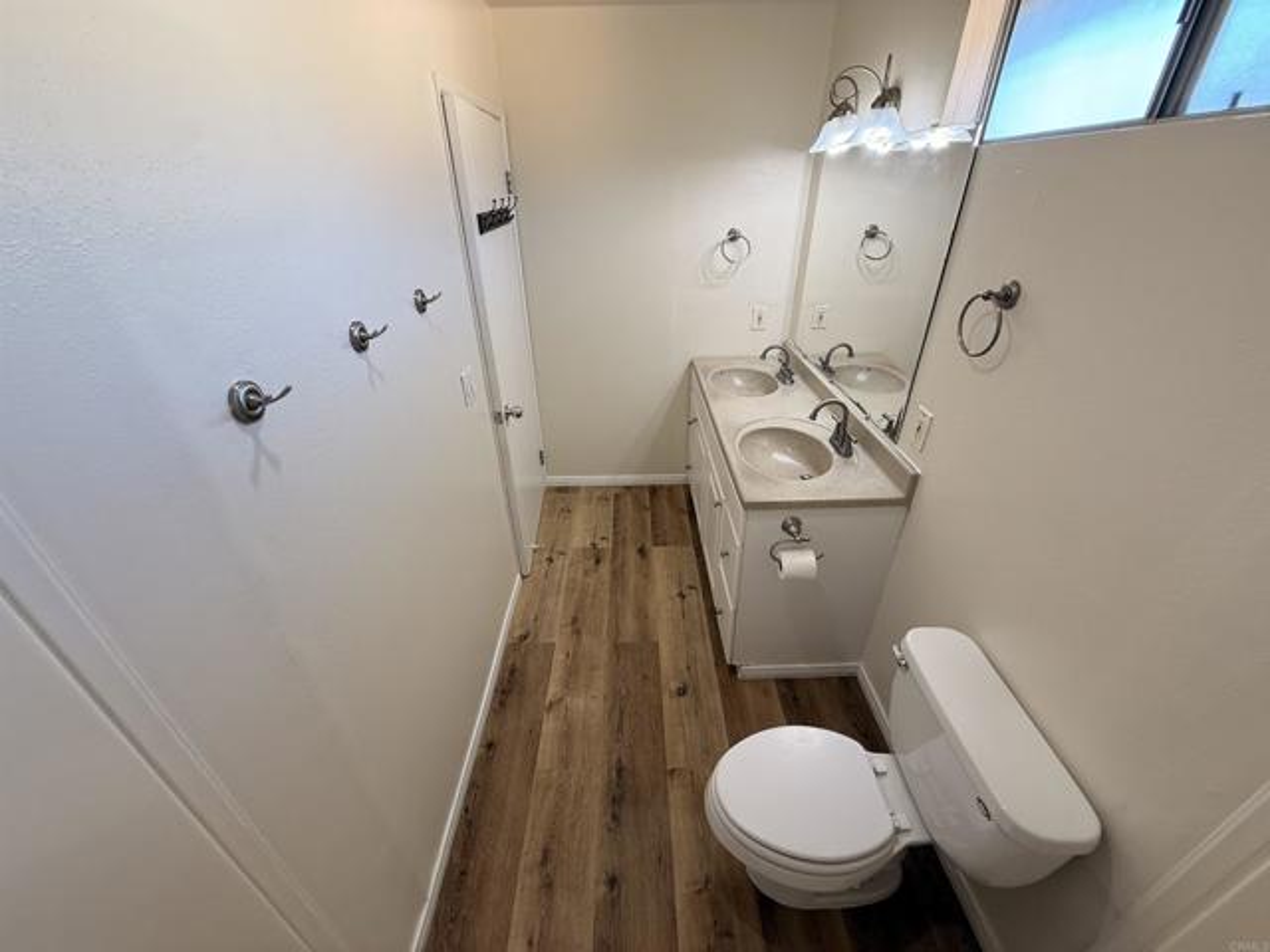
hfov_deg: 102.1
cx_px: 635
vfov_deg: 85.7
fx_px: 514
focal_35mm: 14
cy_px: 476
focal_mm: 2.22
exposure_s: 1/120
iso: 100
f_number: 2.2
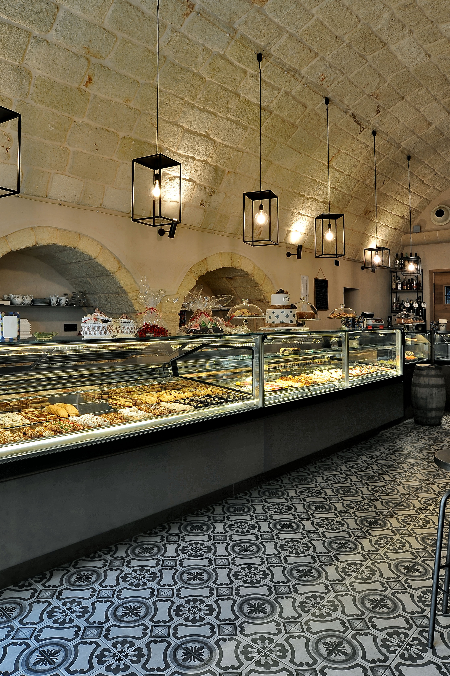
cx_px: 226
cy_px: 324
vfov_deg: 73.7
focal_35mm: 24
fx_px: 451
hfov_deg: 53.1
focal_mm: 21
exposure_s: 1/3
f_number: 16
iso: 200
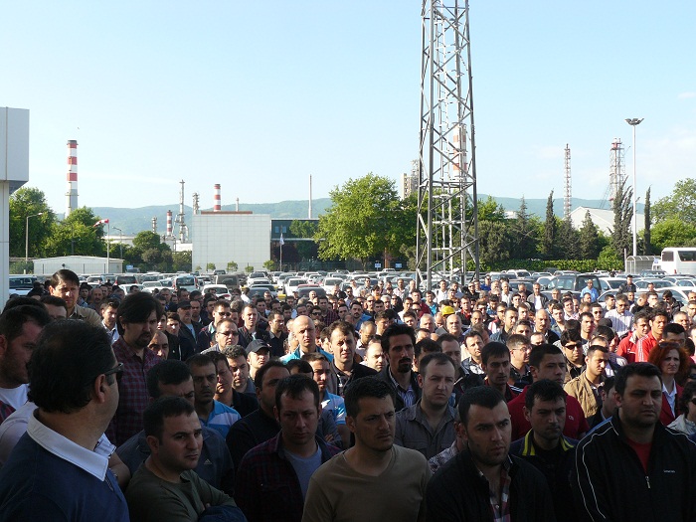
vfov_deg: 39.7
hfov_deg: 51.4
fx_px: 724
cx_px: 348
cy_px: 261
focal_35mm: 36
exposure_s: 1/200
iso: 100
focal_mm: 6
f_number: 5
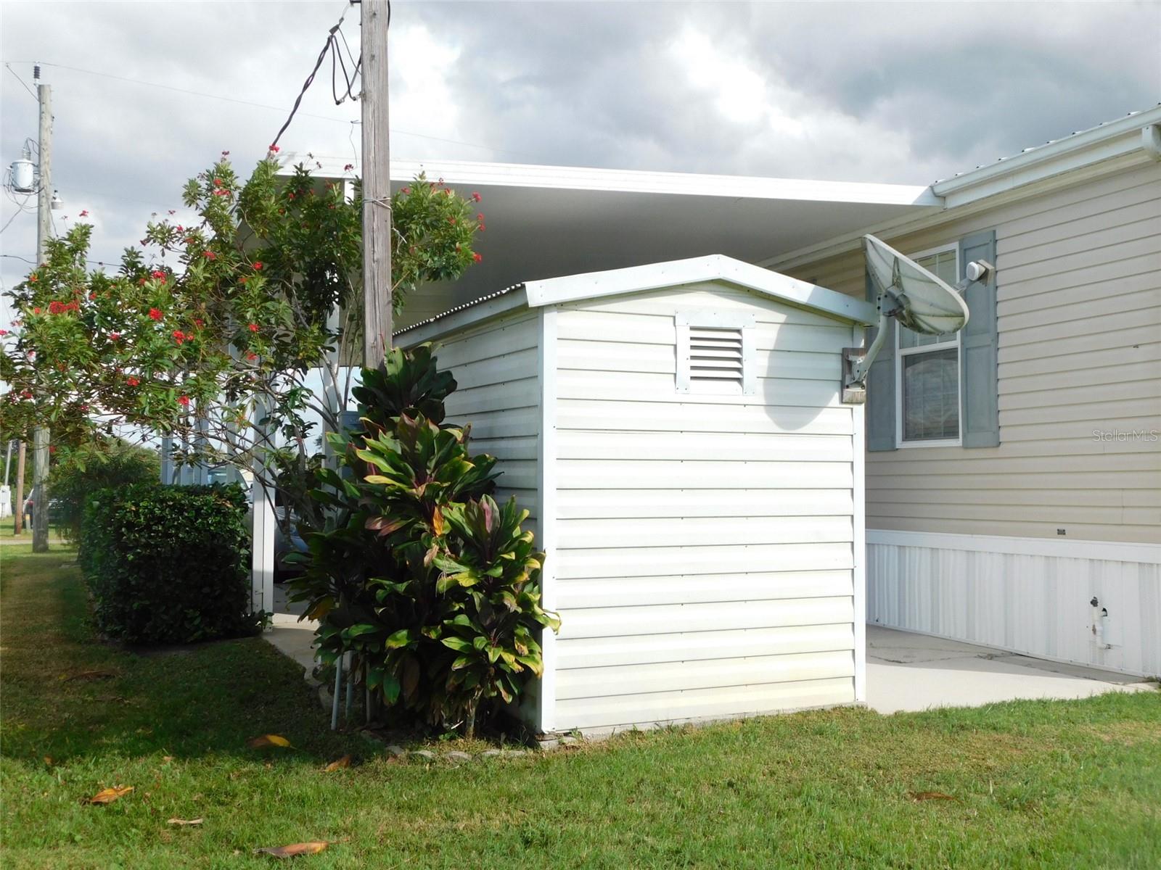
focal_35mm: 36
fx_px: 1207
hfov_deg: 51.4
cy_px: 435
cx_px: 580
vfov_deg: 39.7
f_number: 3.5
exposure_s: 1/640
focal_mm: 6.3
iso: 125
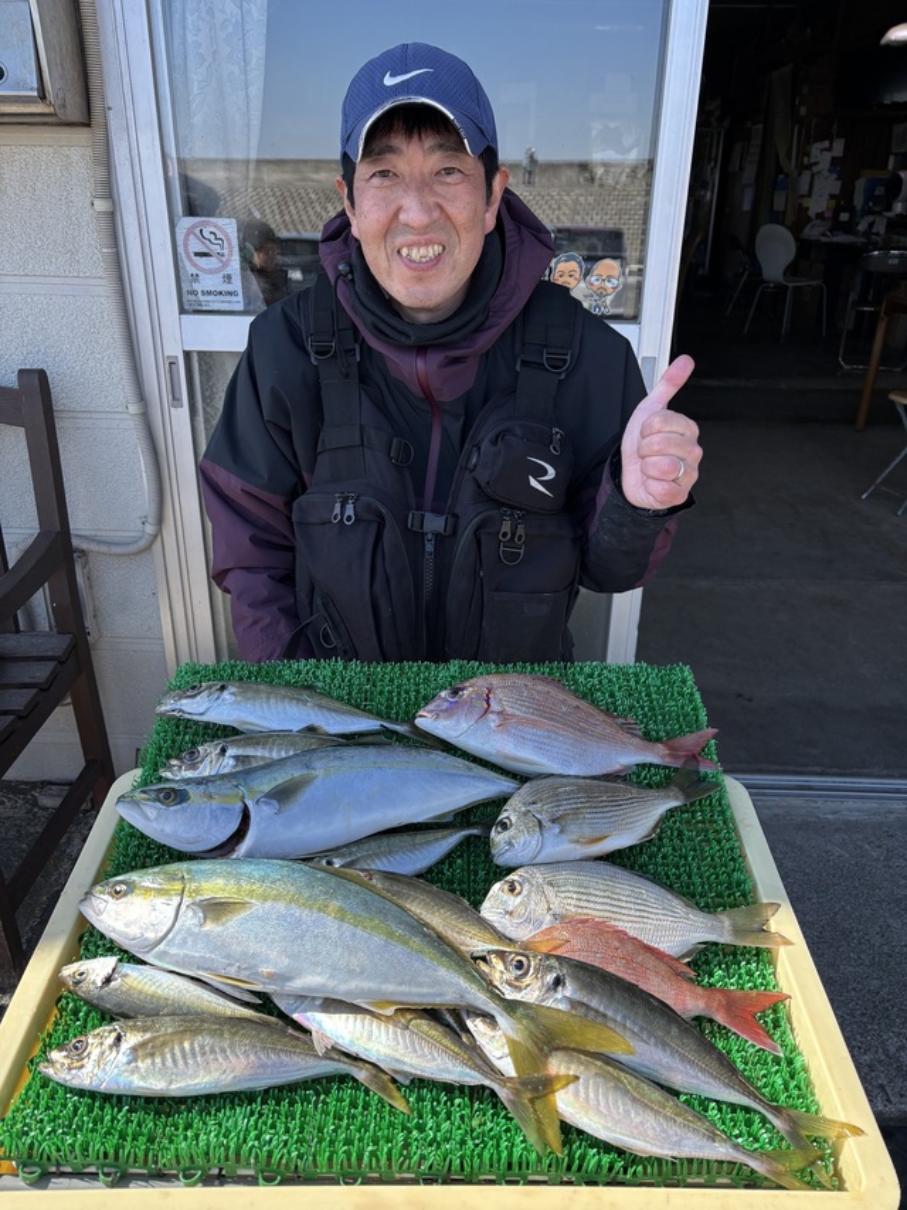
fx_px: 909
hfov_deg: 53.0
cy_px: 605
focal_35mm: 26
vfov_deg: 67.3
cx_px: 454
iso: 50
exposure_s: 1/1016
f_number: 1.6
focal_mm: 5.96
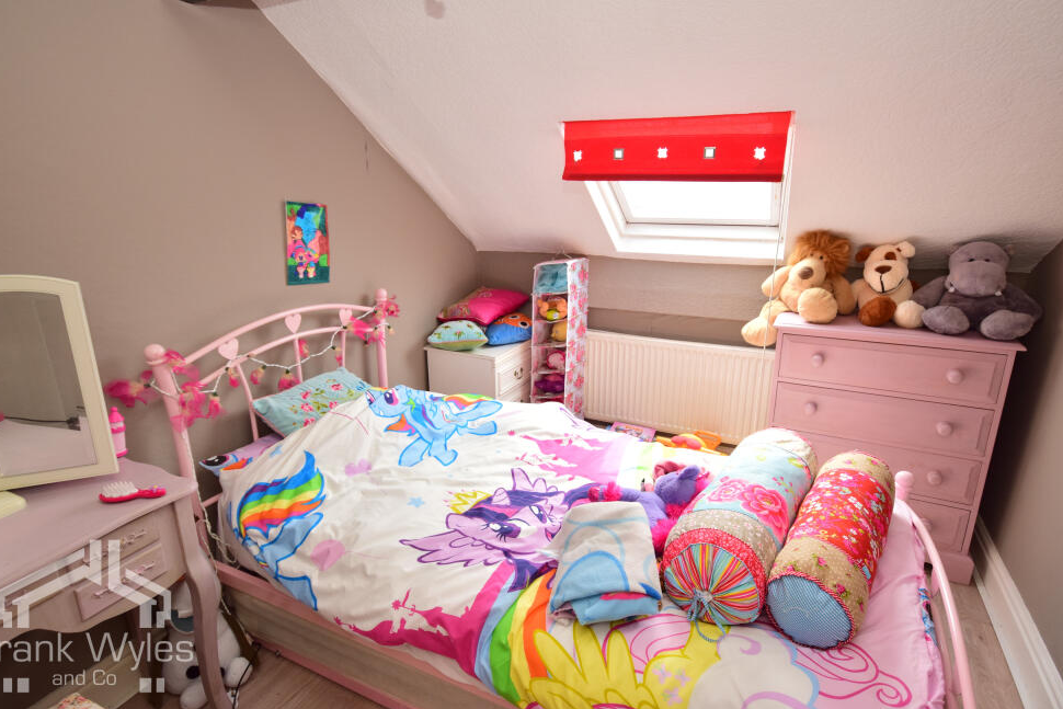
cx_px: 529
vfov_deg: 64.6
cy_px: 348
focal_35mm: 19
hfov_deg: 86.9
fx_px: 561
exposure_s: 1/200
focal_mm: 12
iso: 500
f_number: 8
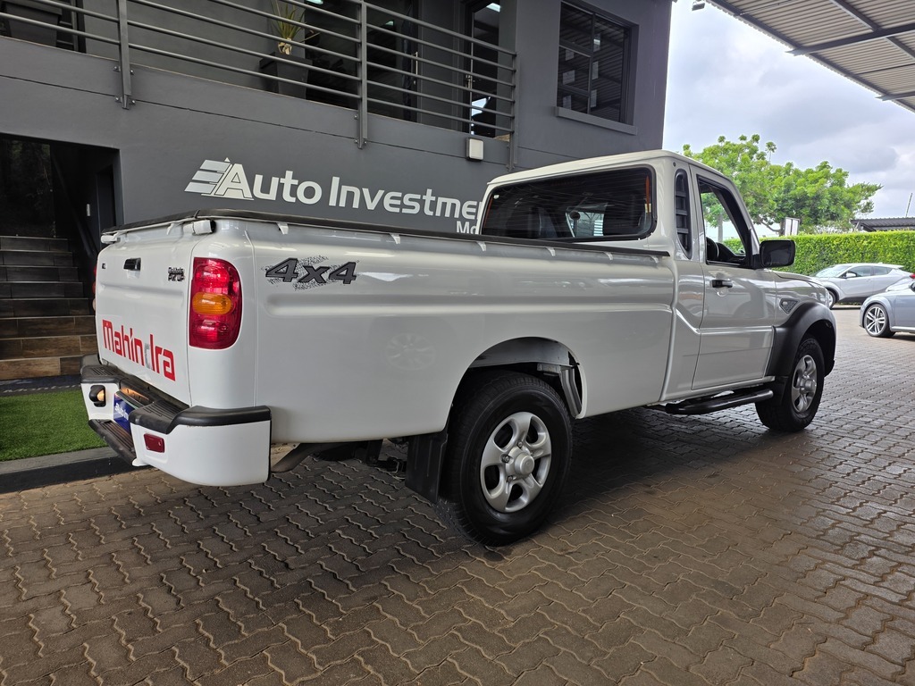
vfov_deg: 58.9
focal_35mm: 23
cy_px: 343
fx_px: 608
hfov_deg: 73.9
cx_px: 458
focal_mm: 6.25
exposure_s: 1/359
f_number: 1.7
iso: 50
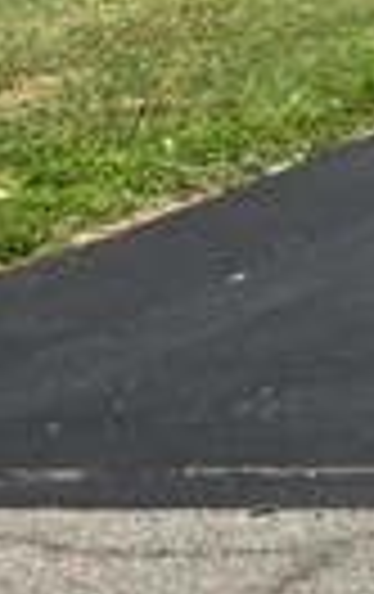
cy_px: -405
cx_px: 2154
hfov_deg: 5.0
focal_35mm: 189
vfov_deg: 10.5
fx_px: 3069
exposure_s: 1/742
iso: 12
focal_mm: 6.3
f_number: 1.7
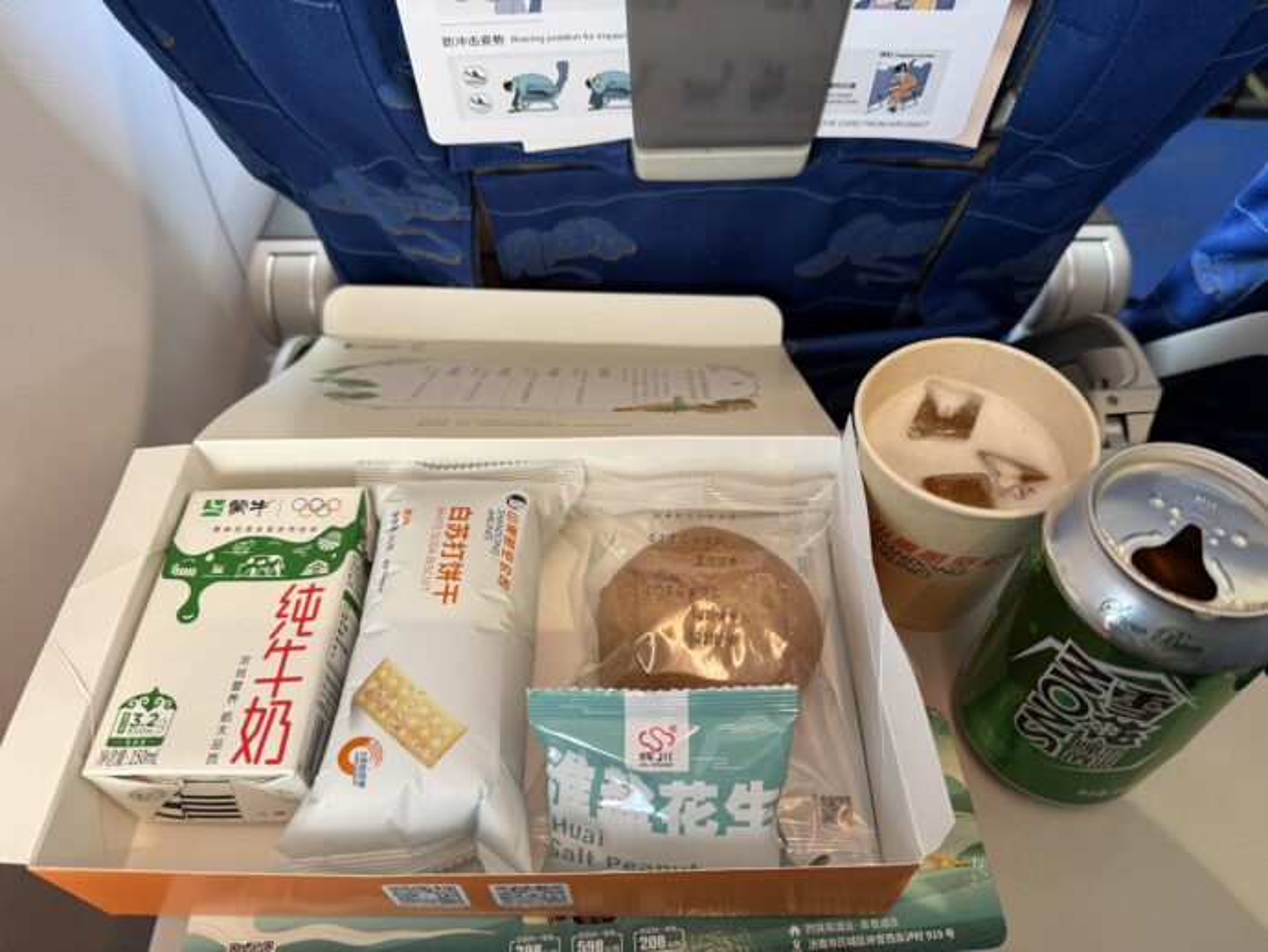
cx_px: 634
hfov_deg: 71.6
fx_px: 879
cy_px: 476
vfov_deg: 56.8
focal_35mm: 24
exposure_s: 1/64
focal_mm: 6.76
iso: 200
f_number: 1.78
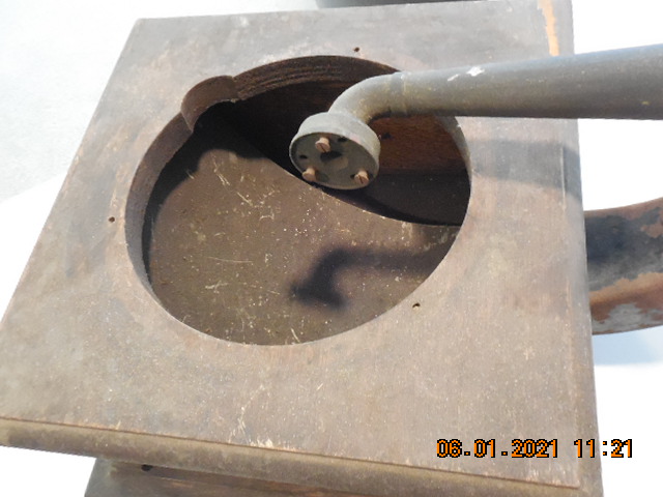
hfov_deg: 61.7
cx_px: 332
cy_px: 248
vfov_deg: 48.2
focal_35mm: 29
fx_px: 555
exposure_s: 1/10
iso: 1600
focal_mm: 5.2
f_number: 4
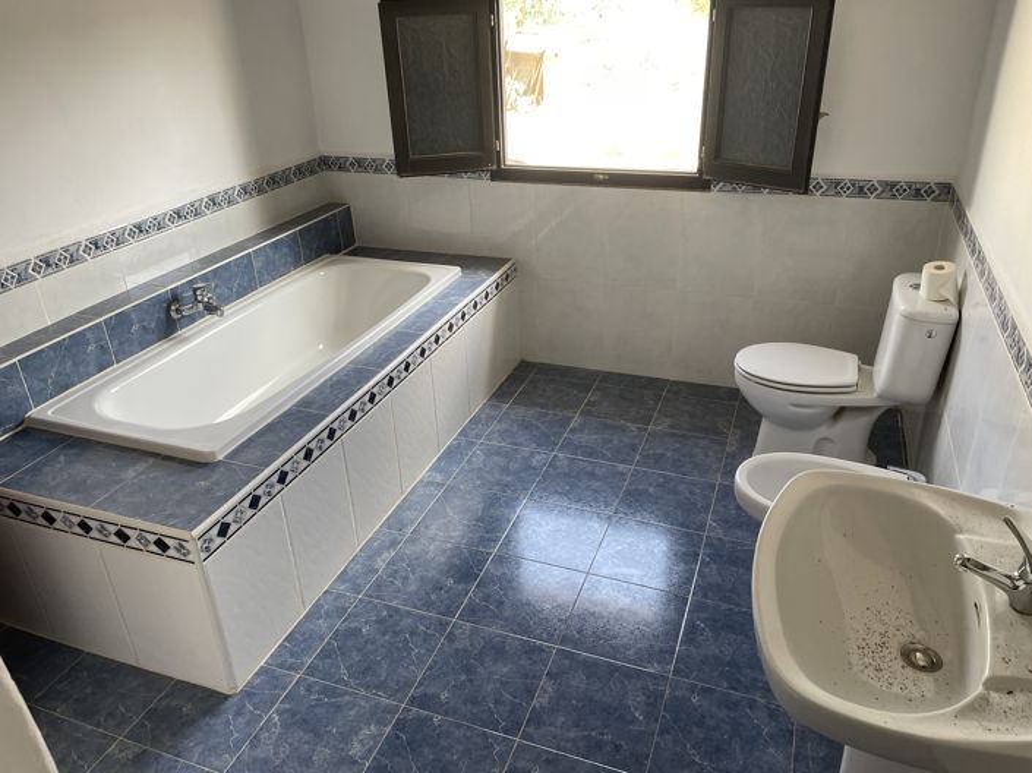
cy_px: 386
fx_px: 775
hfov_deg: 67.3
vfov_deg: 53.0
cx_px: 516
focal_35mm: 26
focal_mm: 4.2
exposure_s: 1/121
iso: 100
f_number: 1.6
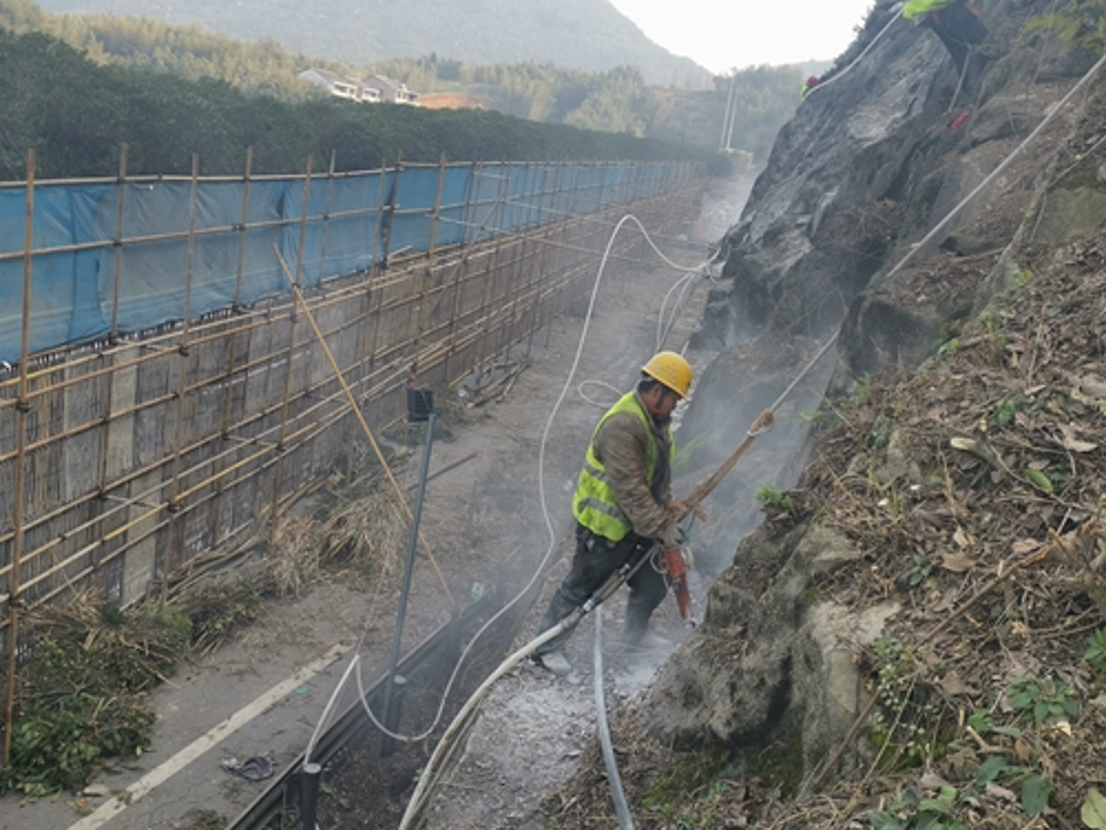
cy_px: 415
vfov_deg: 39.7
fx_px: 1150
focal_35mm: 36
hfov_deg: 51.4
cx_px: 553
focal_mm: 4.75
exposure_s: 1/831
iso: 50
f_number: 1.8
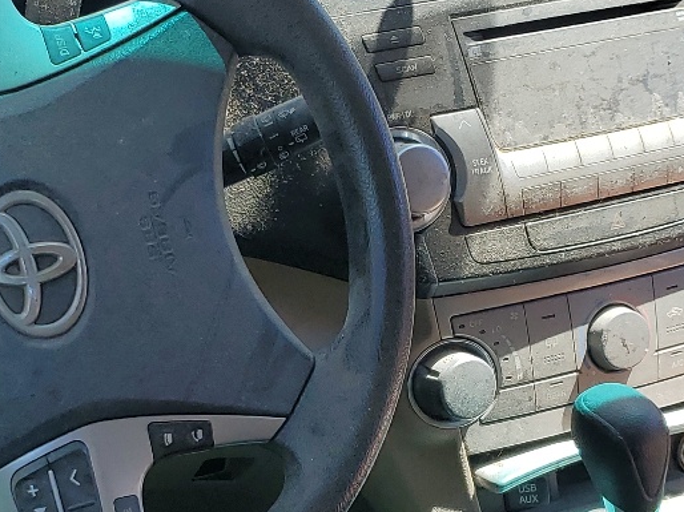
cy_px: 403
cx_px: 307
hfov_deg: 24.1
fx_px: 1600
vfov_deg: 18.0
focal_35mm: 81
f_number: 1.5
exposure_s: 1/667
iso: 50
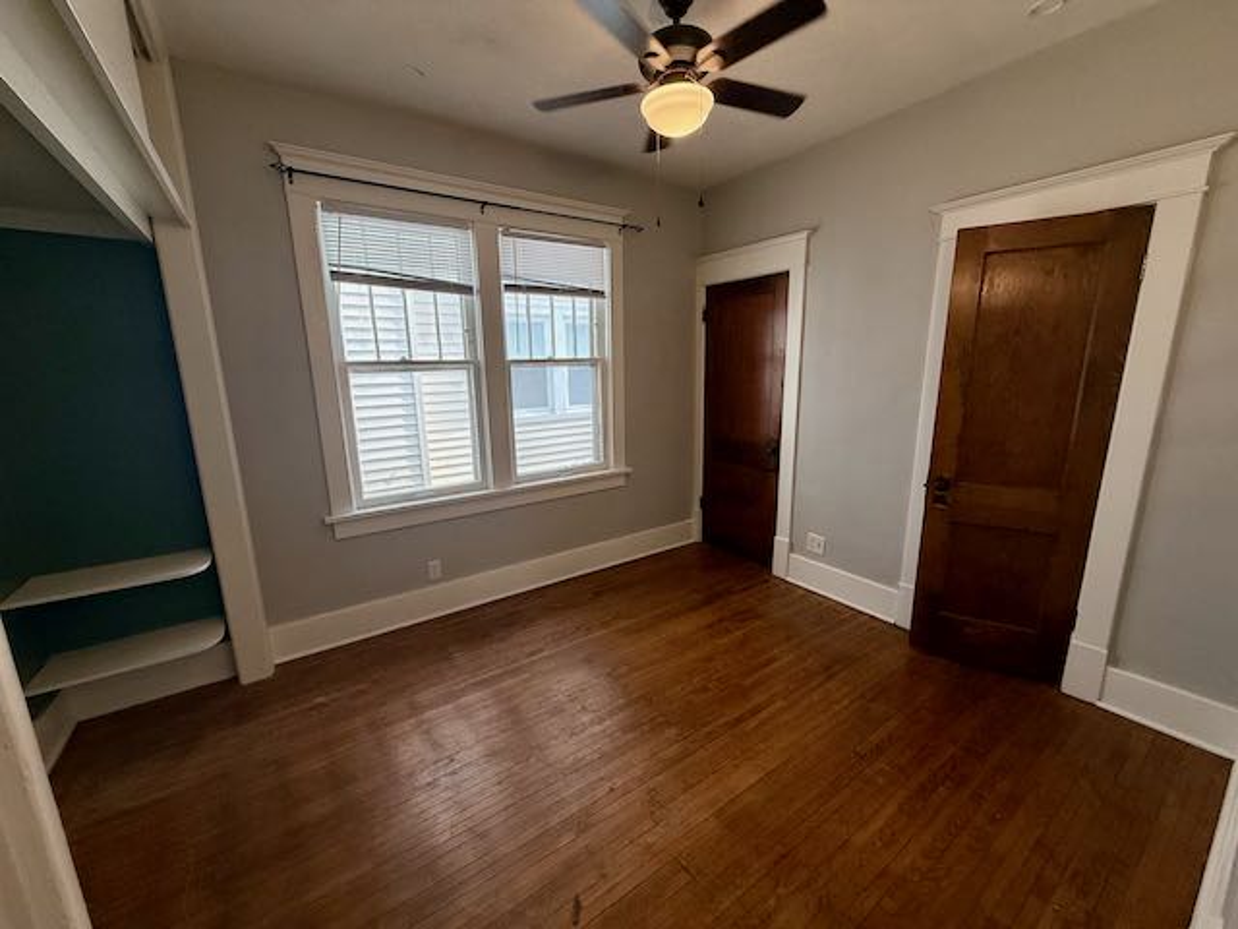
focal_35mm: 14
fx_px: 501
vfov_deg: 85.7
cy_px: 464
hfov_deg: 102.1
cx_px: 619
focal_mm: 2.22
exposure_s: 1/120
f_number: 2.2
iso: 160
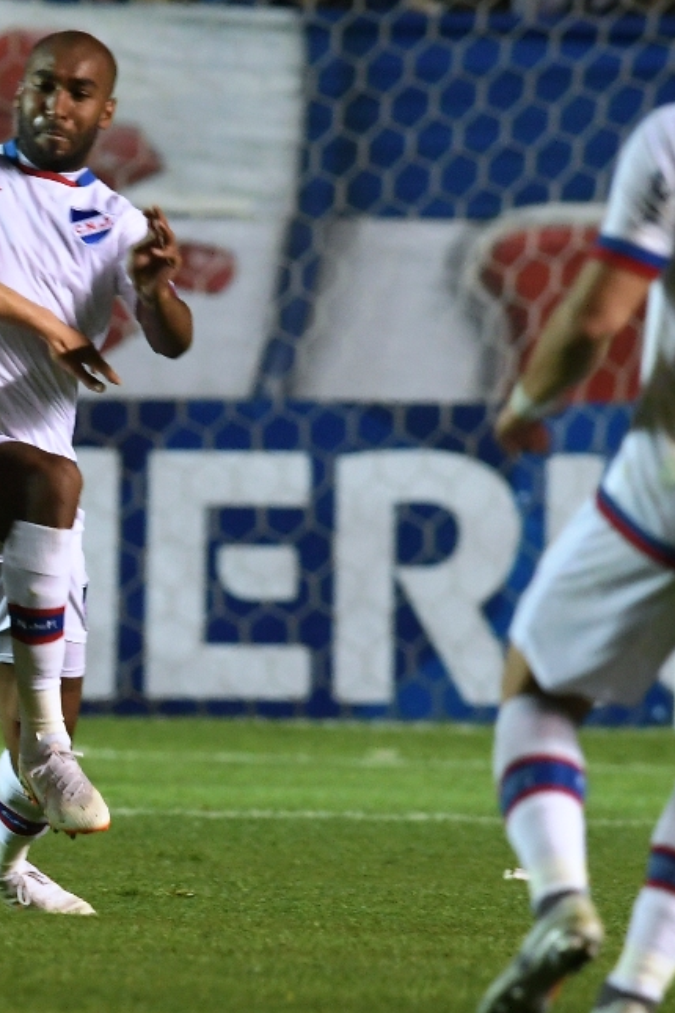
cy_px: 488
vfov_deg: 2.2
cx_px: -111
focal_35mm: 953
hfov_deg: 1.4
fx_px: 26801
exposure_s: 1/500
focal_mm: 400
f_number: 4.5
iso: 1600
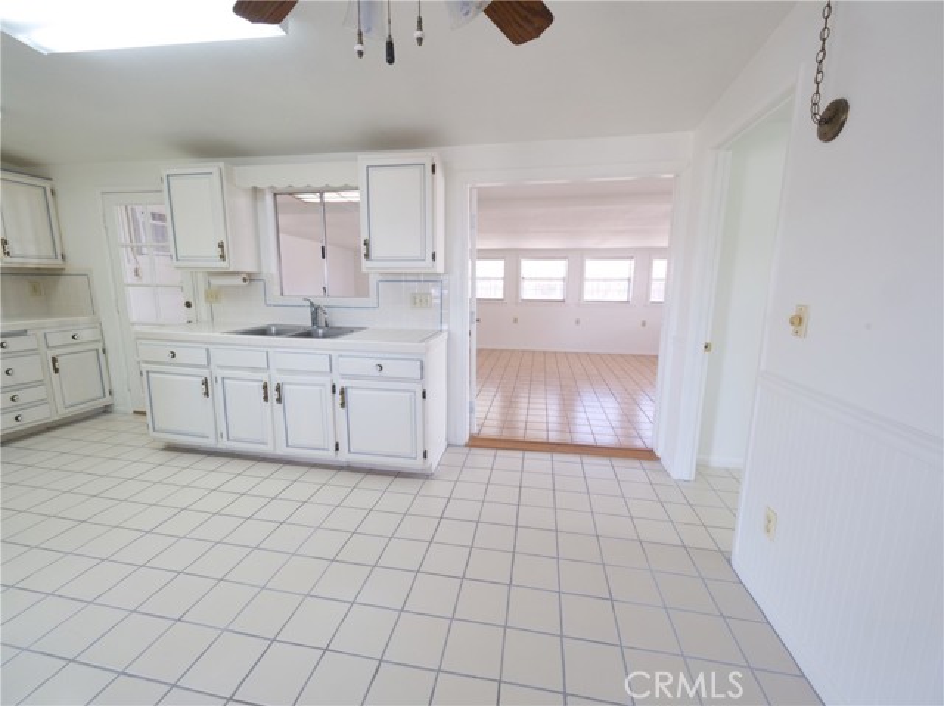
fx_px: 382
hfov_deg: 102.1
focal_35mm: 14
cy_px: 353
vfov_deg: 85.6
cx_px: 472
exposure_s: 1/15
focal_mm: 7
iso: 1000
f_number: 9
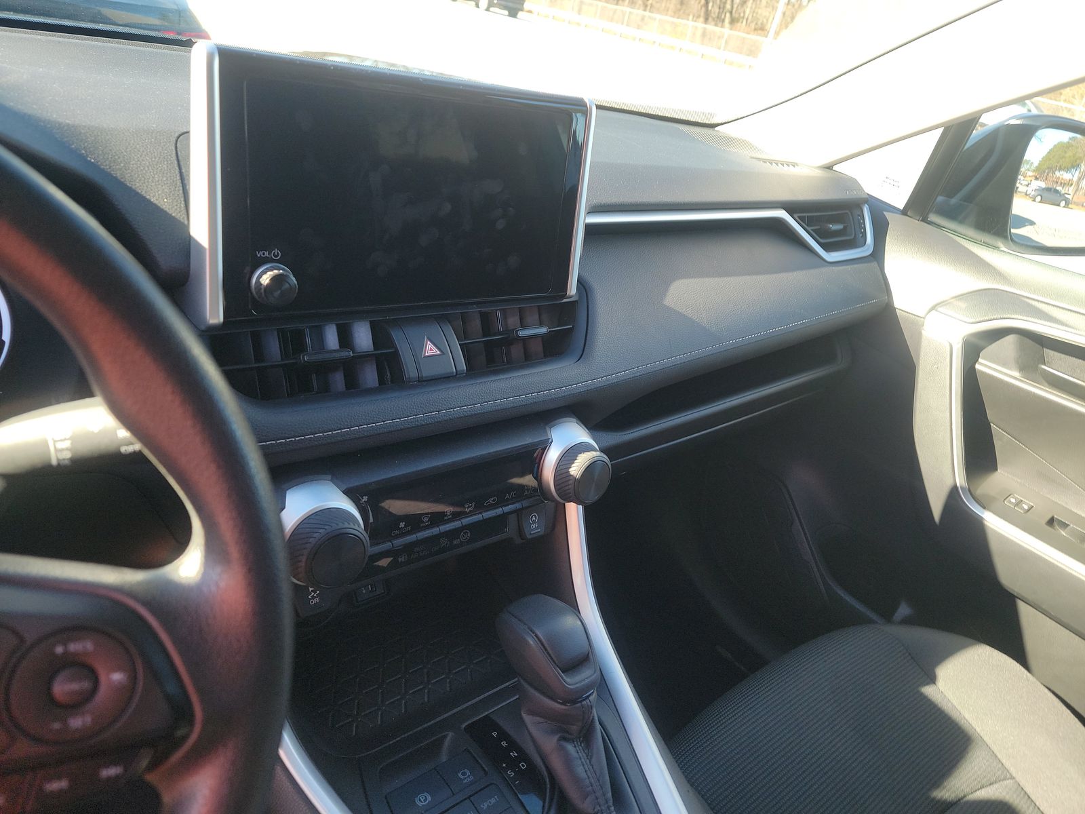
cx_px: 542
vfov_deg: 56.8
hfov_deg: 71.6
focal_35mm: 24
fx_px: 752
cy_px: 407
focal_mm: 6.7
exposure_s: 1/59
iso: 53
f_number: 1.8
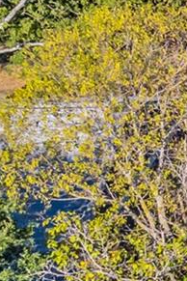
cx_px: 608
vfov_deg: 13.2
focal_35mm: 155
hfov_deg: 7.5
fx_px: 1208
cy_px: 121
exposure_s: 1/1500
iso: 110
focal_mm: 8.38
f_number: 2.8
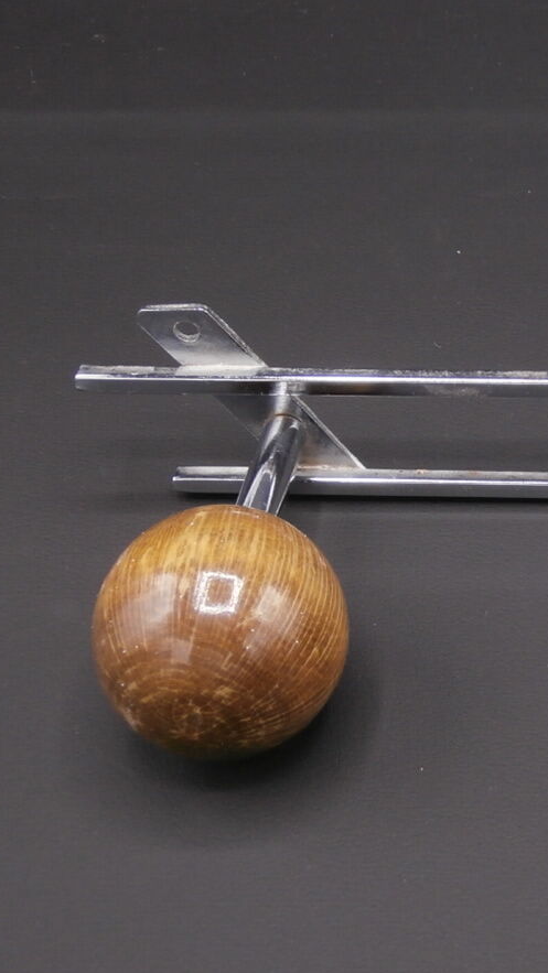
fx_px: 1549
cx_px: 626
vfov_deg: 34.9
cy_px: 510
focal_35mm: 60
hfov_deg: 19.1
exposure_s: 1/100
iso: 200
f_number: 3.9
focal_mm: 6.67
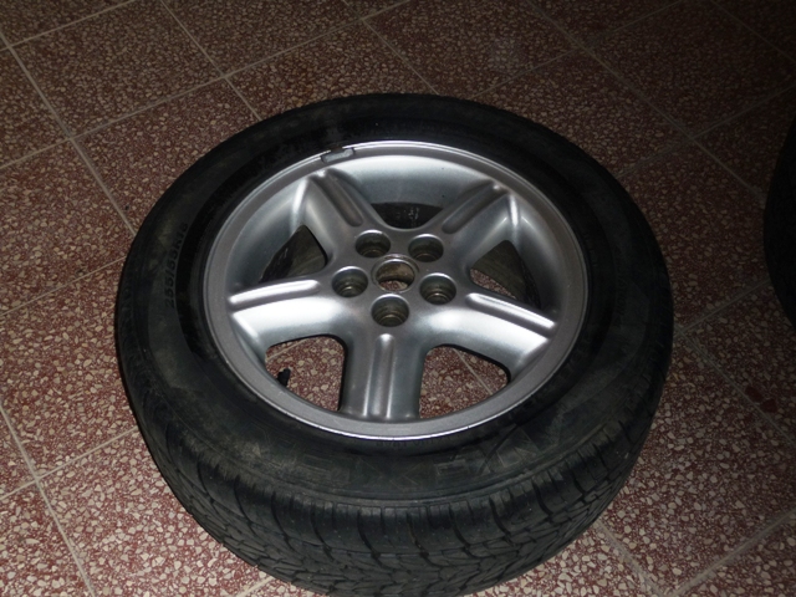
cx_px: 398
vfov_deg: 32.2
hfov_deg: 42.1
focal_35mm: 45
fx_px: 1035
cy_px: 298
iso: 100
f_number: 4.1
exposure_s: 1/30
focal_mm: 7.6
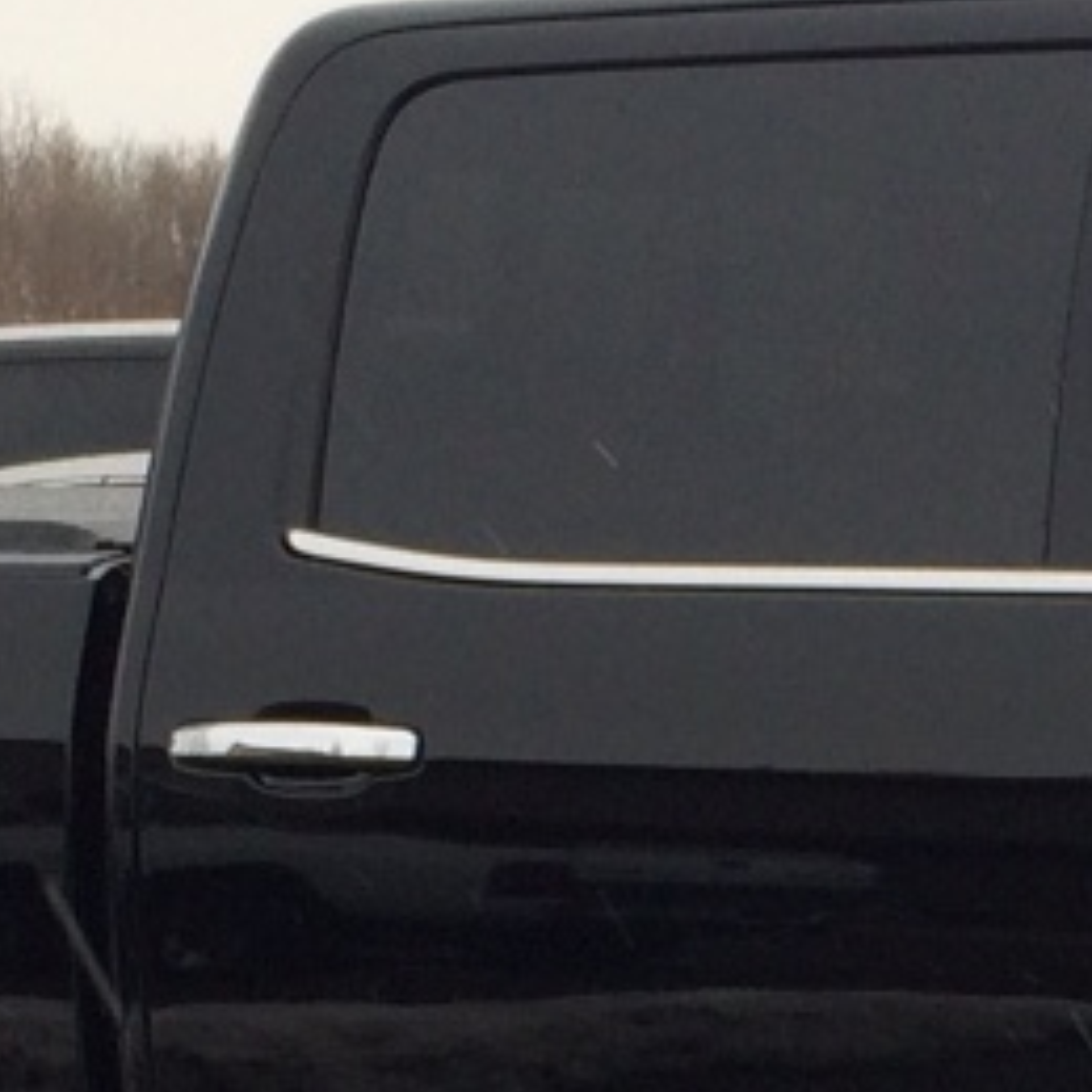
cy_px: 1378
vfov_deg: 10.6
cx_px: 1369
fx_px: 5746
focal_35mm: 161
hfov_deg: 10.6
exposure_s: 1/197
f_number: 2.2
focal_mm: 4.15
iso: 32
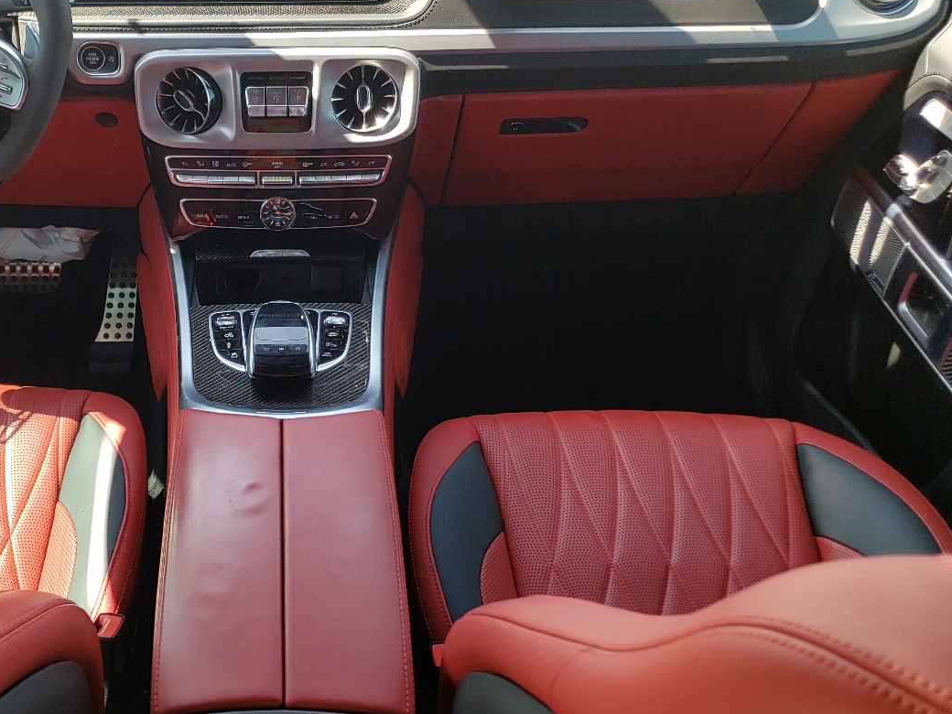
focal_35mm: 40
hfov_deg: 45.6
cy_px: 336
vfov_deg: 35.9
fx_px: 1100
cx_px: 267
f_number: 1.5
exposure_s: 1/204
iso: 50
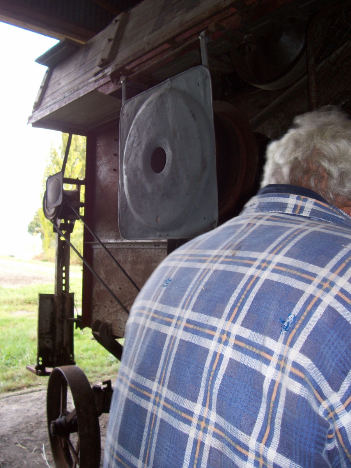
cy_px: 234
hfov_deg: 41.8
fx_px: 460
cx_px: 176
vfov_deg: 54.0
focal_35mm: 34
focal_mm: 5.6
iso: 80
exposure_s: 1/64
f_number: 2.7
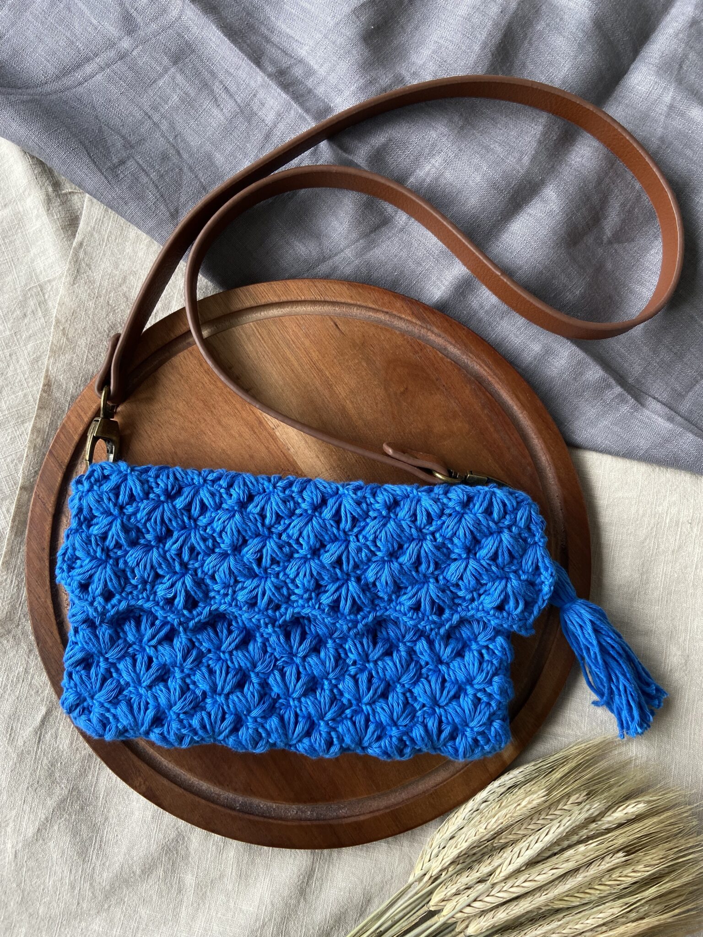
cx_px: 352
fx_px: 704
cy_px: 468
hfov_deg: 53.1
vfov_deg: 67.3
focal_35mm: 26
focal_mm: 4.25
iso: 125
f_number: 1.8
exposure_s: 1/107
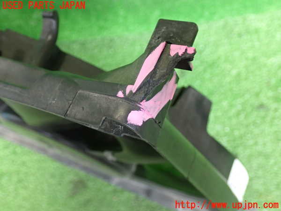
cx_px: 140
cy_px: 106
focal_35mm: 41
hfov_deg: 45.8
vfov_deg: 35.1
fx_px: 333
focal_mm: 7.31
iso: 500
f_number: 2.8
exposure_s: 1/40
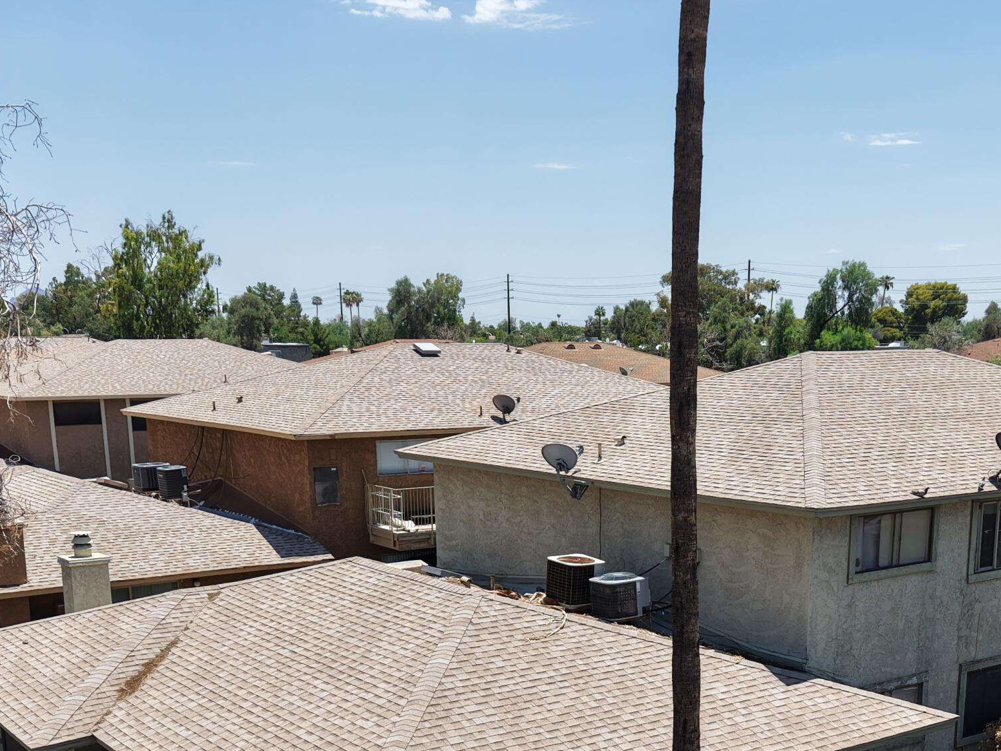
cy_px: 692
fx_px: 1388
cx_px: 621
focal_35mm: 48
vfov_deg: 28.9
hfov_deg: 39.4
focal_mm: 8.67
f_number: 1.8
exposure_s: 1/3200
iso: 130
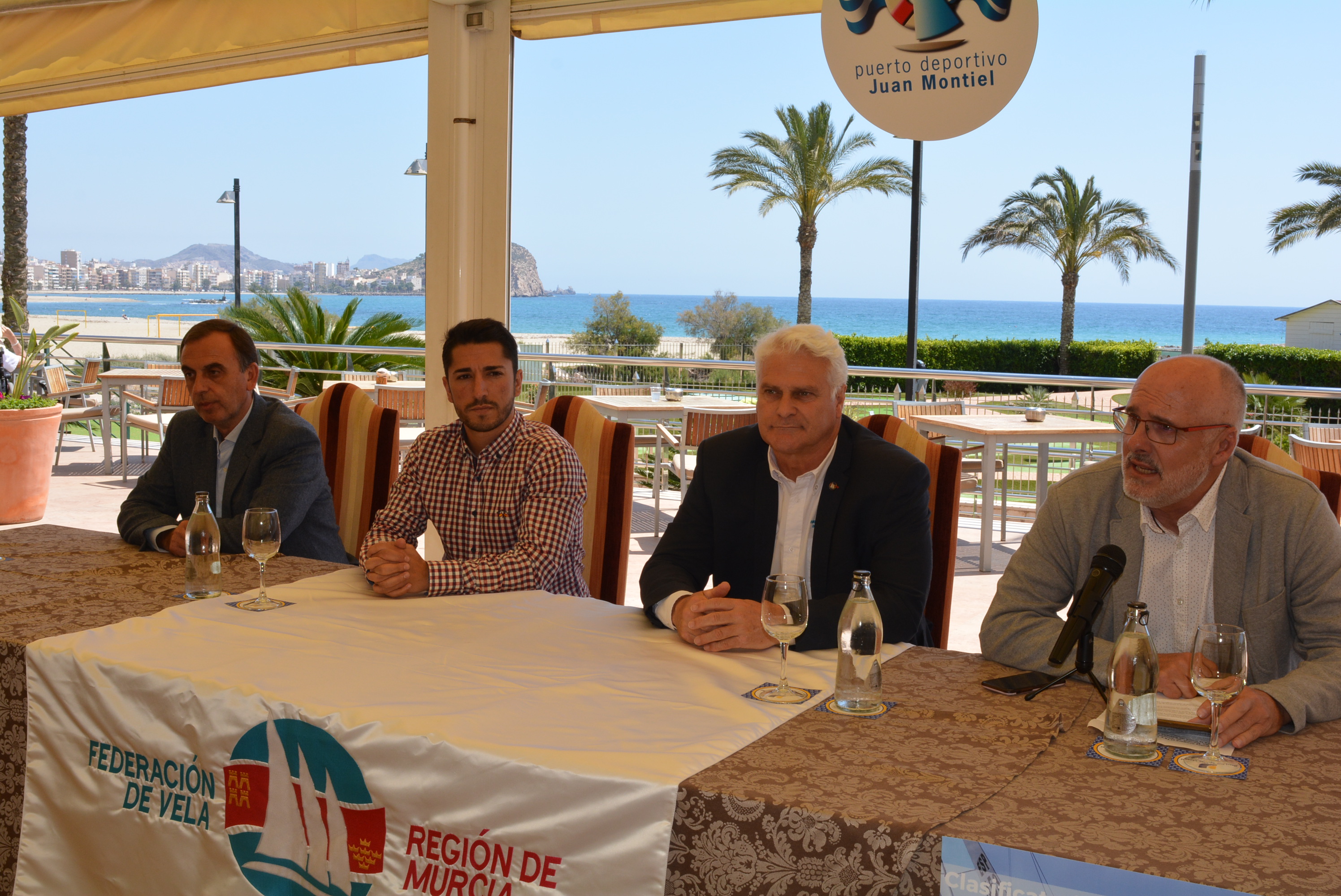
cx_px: 670
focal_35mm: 39
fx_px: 1454
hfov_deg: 49.5
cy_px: 448
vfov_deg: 34.3
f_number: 16
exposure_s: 1/200
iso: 400
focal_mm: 26
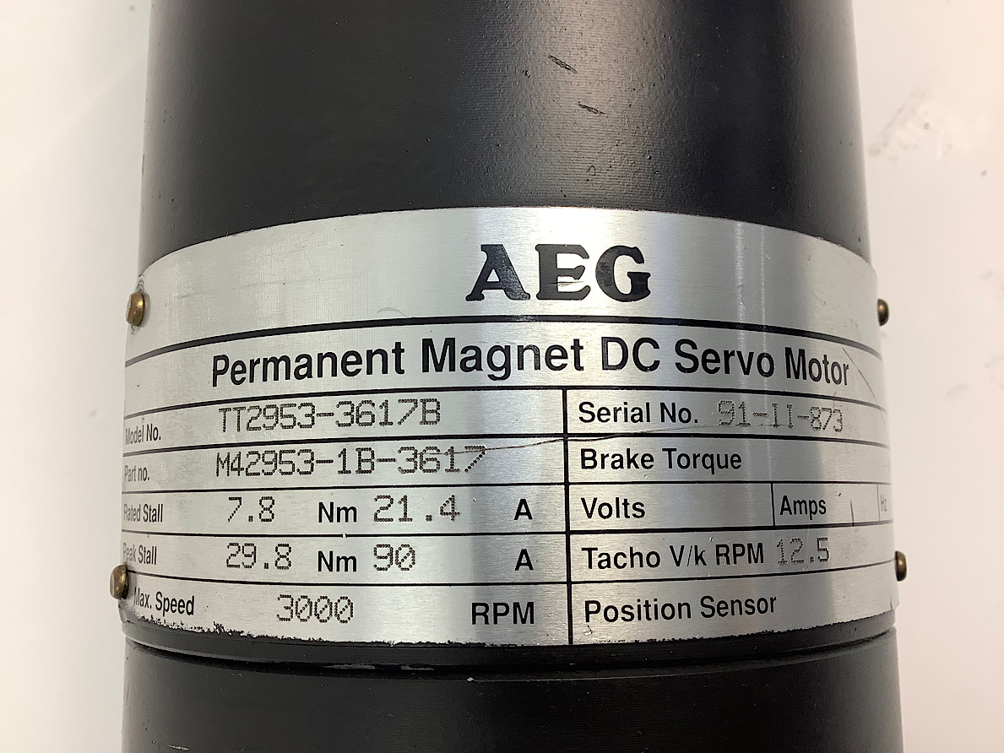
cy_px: 376
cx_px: 502
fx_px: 899
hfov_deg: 58.3
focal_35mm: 31
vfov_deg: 45.4
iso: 50
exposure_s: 1/50
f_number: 2.4
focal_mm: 3.3
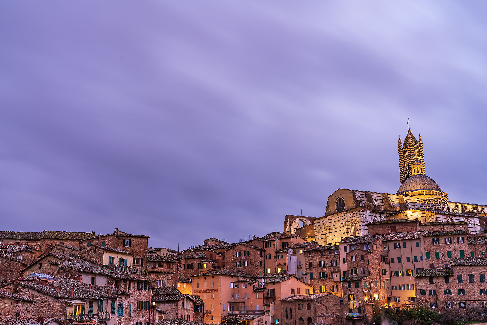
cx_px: 244
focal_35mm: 44
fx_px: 595
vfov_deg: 30.5
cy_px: 162
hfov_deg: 44.5
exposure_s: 8
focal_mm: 44
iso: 100
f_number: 11
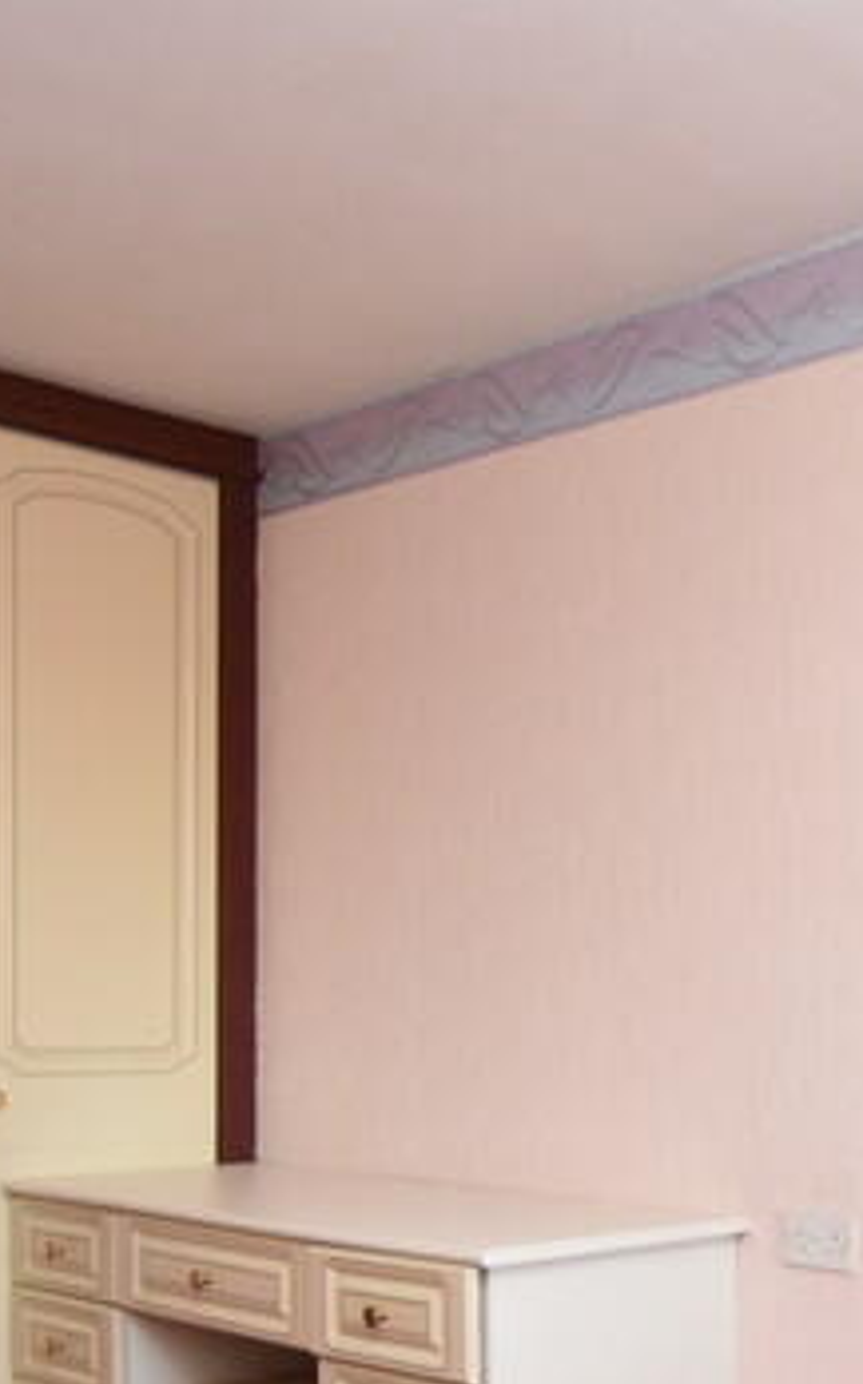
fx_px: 1696
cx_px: 966
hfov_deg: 26.2
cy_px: 1036
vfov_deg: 43.0
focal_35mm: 45
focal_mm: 10
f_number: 4
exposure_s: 1/60
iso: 640
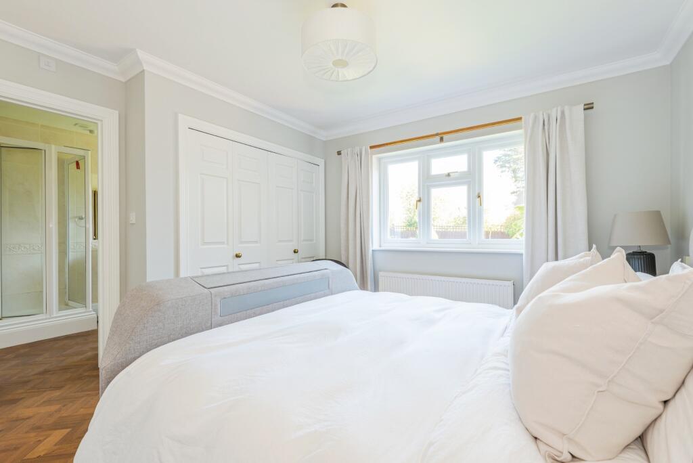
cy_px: 232
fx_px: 308
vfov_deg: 73.8
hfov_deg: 96.7
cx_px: 346
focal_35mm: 16
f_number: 8
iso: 200
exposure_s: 1/5
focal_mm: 16
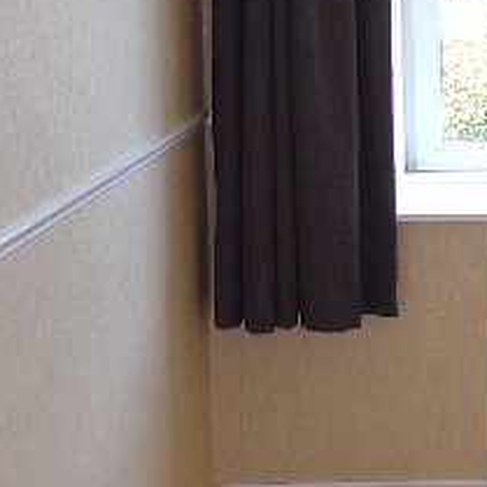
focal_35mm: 104
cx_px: 687
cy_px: 114
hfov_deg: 15.6
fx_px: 1655
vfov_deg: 16.6
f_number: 3
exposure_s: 1/45
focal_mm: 4.3
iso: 80
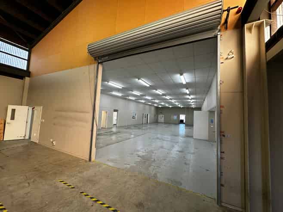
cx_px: 142
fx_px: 114
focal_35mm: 14
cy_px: 106
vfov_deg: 85.6
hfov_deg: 102.1
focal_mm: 2.22
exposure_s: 1/100
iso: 100
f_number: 2.2
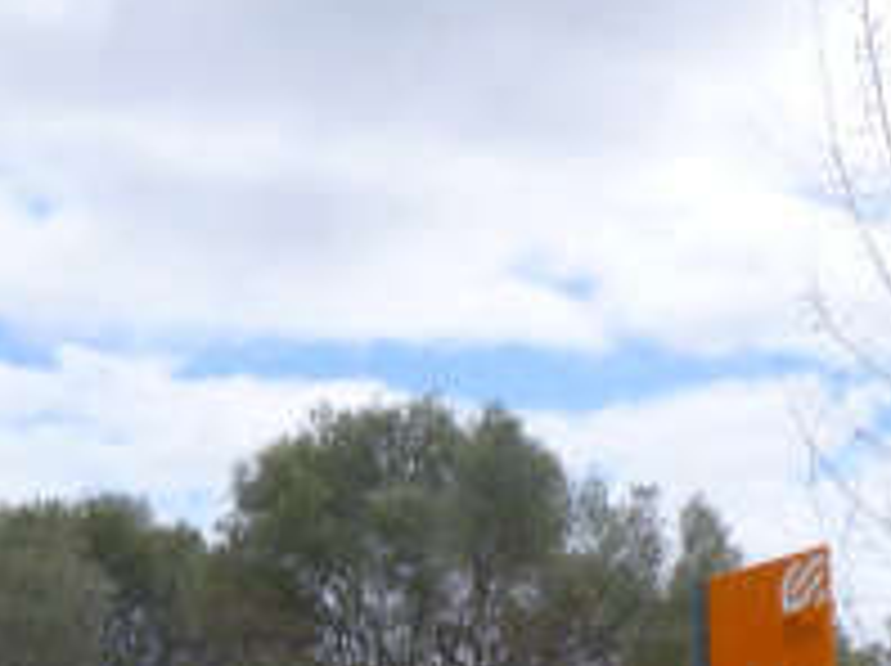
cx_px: 27
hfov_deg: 19.7
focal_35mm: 97
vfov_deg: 14.3
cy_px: 986
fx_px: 2494
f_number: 3.1
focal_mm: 4.5
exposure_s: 1/800
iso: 100
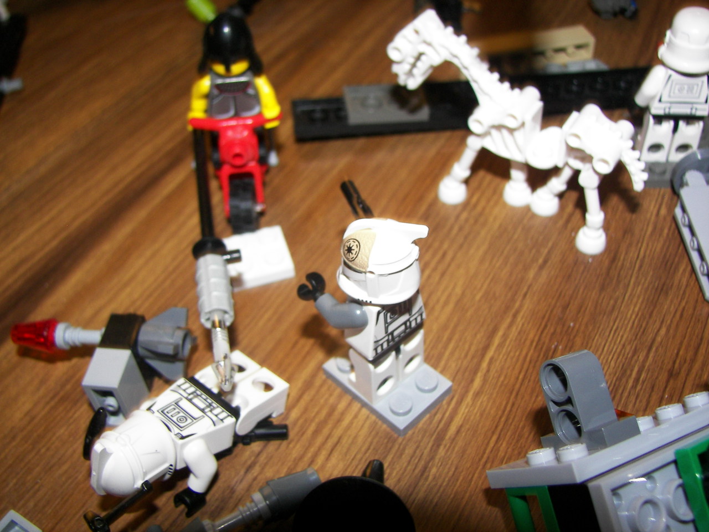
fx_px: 737
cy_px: 266
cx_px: 354
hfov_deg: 51.4
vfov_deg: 39.7
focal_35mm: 36
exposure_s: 1/30
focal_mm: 6
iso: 100
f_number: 2.8
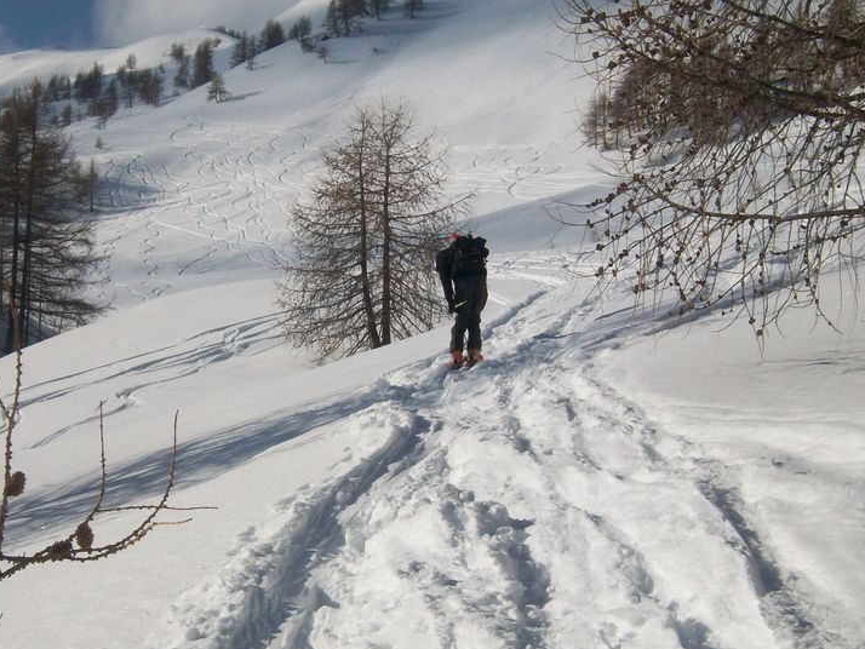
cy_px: 354
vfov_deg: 18.4
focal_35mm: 80
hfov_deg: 24.4
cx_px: 440
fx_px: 2000
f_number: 7.9
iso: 80
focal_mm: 11
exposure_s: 1/800
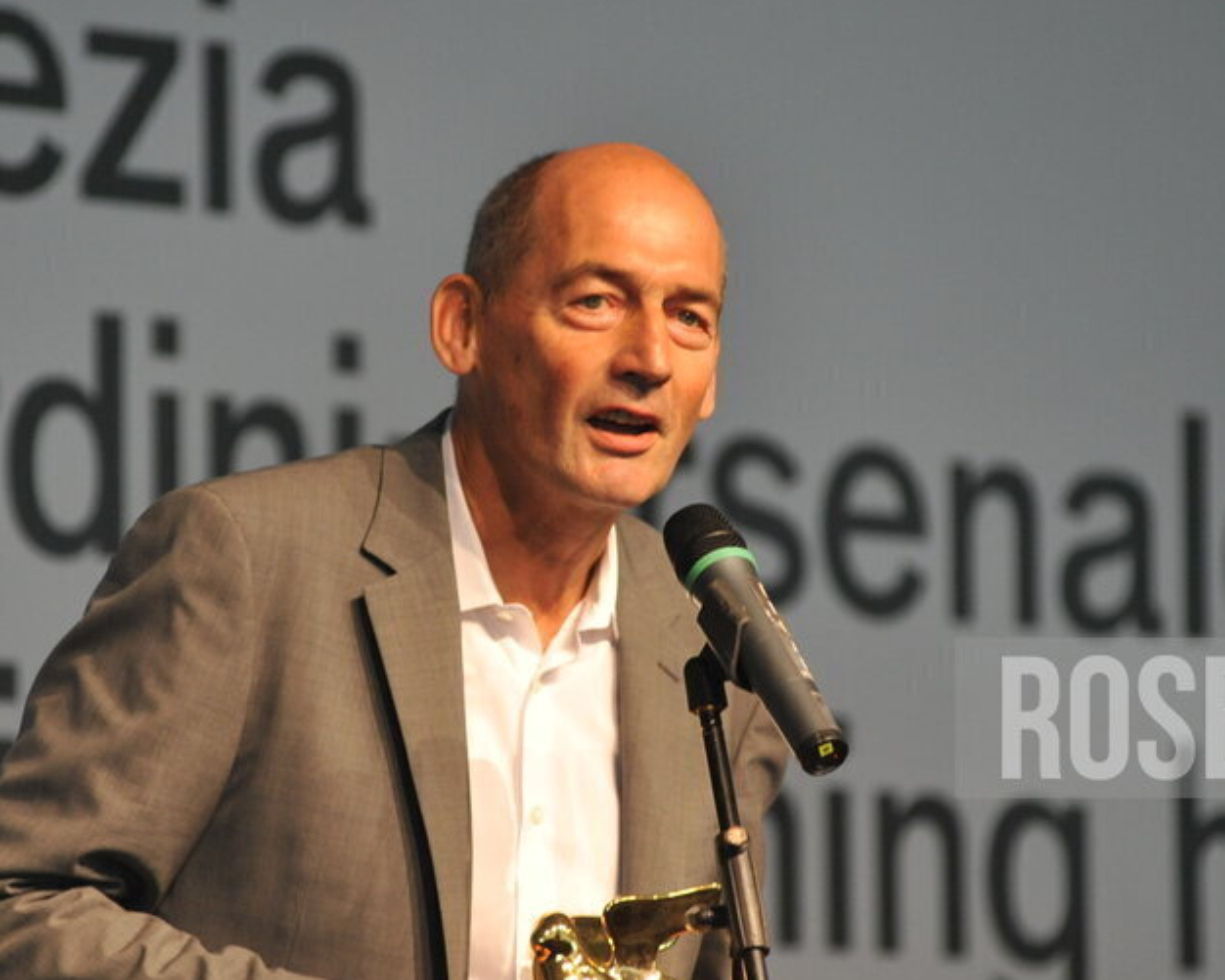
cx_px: 522
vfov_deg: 4.8
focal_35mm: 324
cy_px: 601
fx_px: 11749
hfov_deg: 6.0
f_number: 4.5
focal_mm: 200
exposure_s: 1/250
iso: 2000
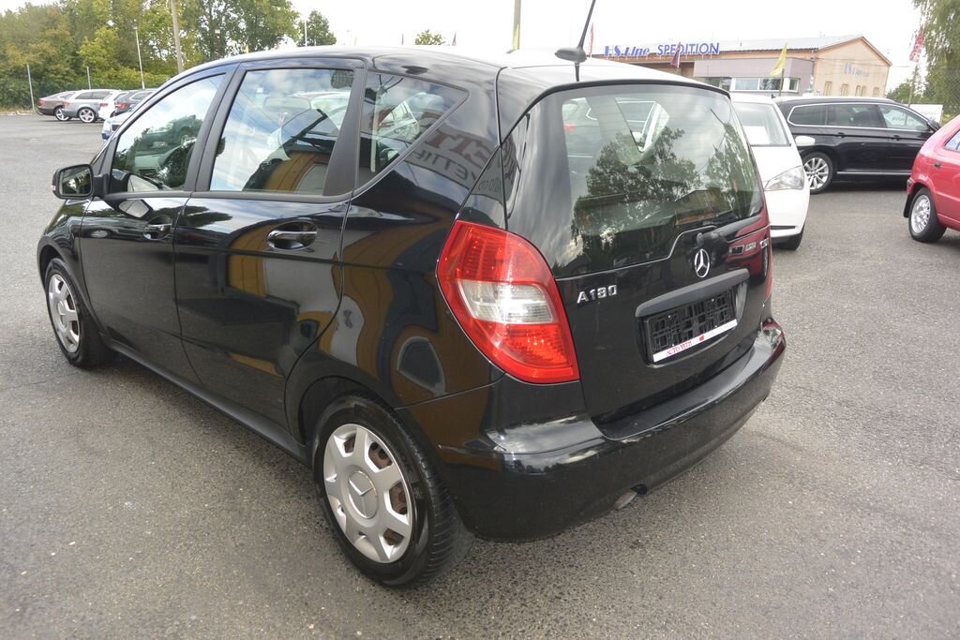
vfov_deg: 47.9
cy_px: 320
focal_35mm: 27
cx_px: 480
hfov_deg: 67.4
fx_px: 720
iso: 180
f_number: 3.5
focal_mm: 10
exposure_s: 1/250
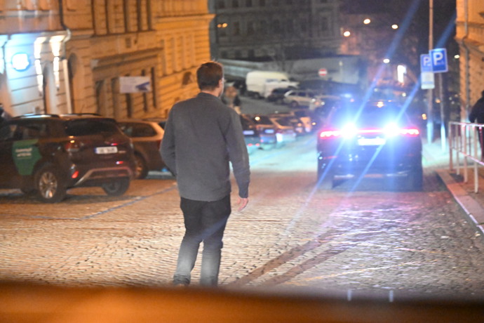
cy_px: 162
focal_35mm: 80
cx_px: 242
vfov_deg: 17.1
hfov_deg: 25.4
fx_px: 1075
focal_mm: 80
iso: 25600
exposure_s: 1/80
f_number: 2.8
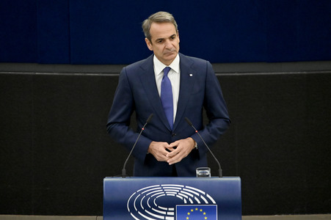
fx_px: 5512
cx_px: 166
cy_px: 110
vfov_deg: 2.3
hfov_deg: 3.4
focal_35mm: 600
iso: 10000
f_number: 6.3
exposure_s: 1/640
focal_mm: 600
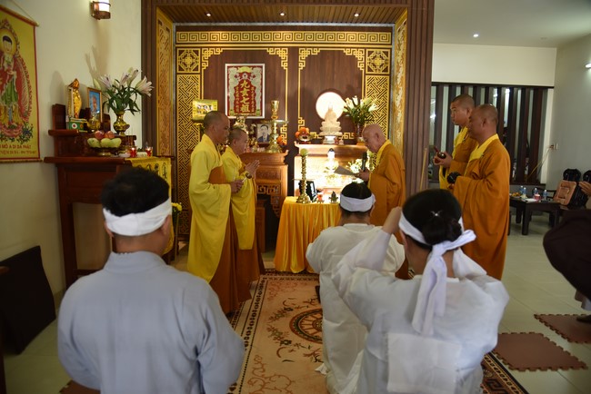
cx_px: 296
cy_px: 197
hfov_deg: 73.7
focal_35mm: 24
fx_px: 394
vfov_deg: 53.2
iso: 800
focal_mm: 24
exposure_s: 1/60
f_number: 4
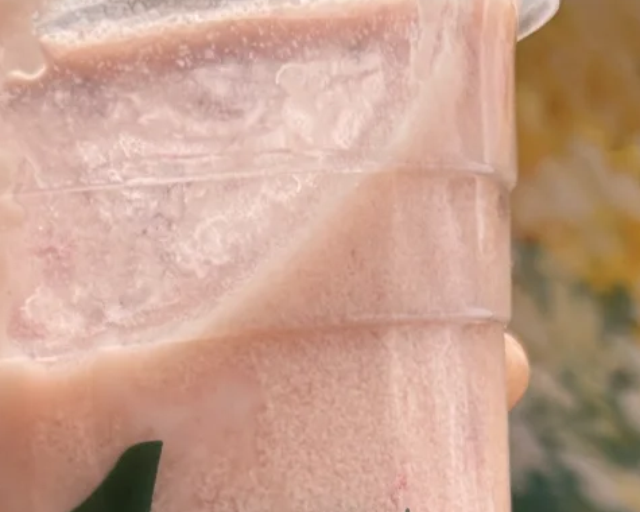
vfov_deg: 10.4
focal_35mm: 142
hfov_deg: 13.5
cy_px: 807
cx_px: 442
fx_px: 2690
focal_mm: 6.86
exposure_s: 1/93
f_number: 1.78
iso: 80
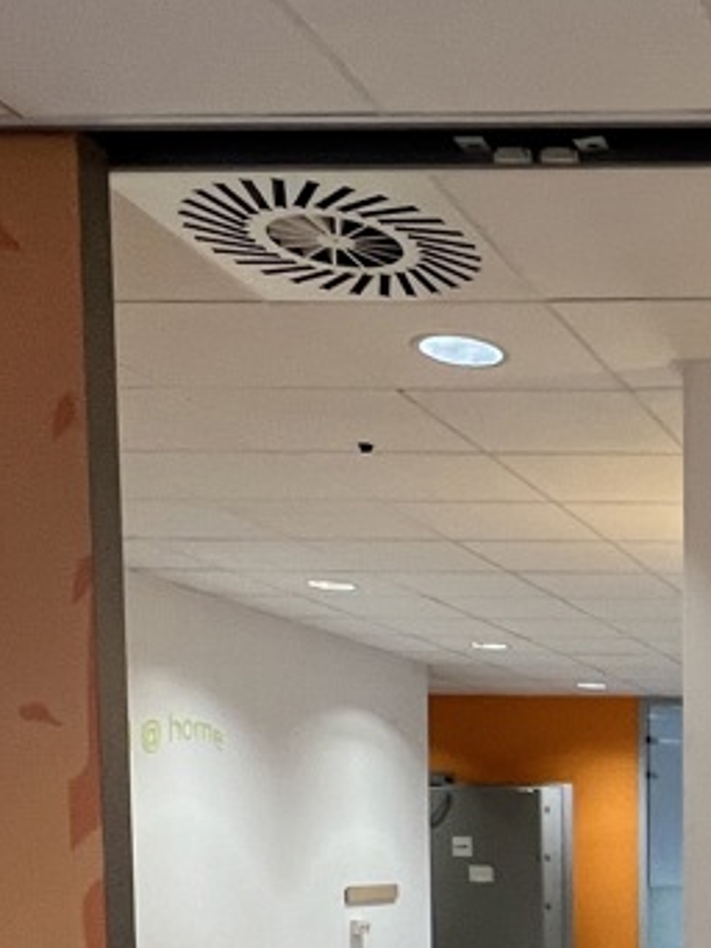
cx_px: 979
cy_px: 998
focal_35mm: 52
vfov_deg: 33.0
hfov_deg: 23.9
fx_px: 1423
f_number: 1.8
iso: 160
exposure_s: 1/50
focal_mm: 1.57
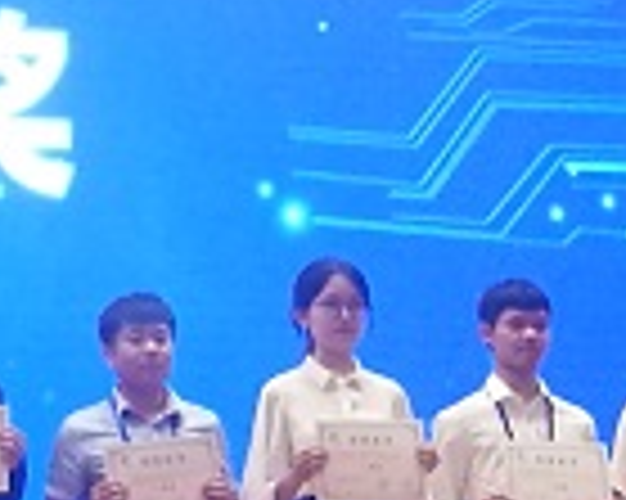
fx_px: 3592
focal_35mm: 194
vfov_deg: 8.0
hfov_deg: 10.0
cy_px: 293
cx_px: 261
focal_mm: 4.5
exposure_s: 1/25
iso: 320
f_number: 2.2
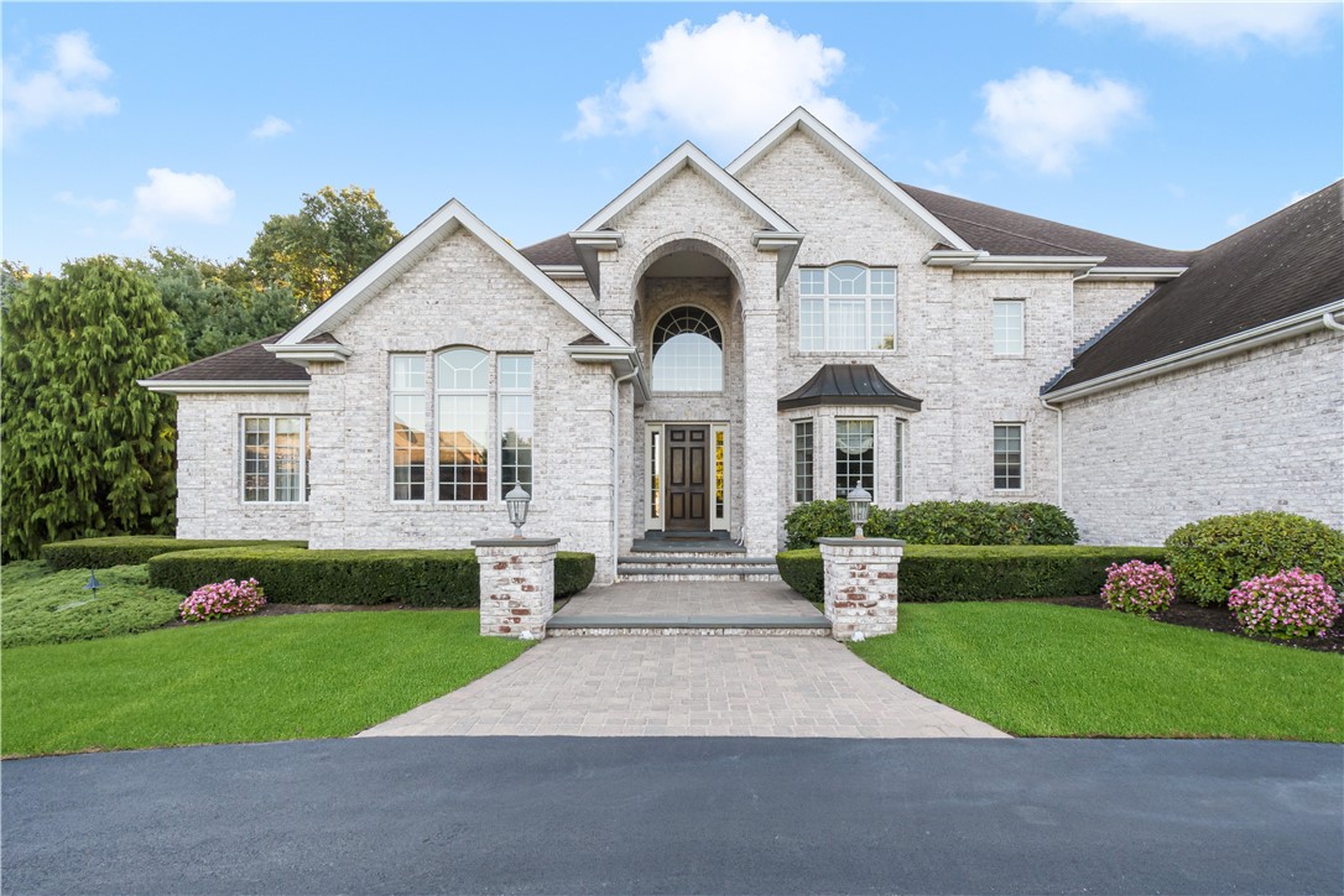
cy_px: 448
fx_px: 616
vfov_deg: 72.1
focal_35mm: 16
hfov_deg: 95.0
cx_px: 672
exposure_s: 1/50
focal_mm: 11
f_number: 14
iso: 400
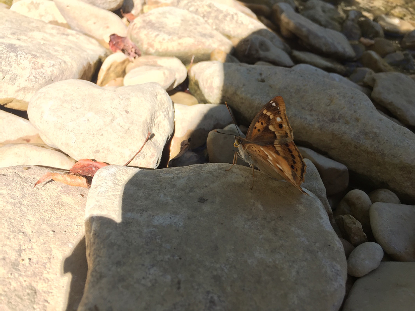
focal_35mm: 29
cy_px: 156
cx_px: 208
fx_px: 348
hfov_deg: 61.7
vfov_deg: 48.2
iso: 32
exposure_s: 1/719
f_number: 2.2
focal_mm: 4.15
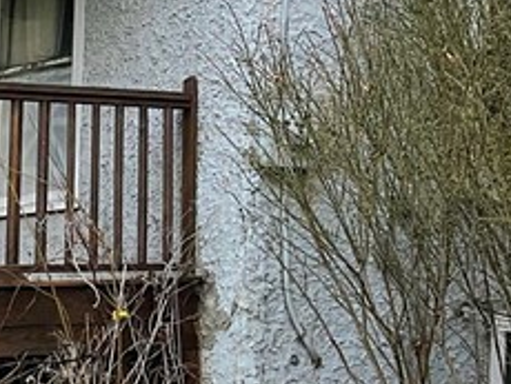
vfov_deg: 11.2
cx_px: 355
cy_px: -131
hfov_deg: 15.2
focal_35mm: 129
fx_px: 1906
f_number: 1.8
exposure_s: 1/378
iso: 16
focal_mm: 3
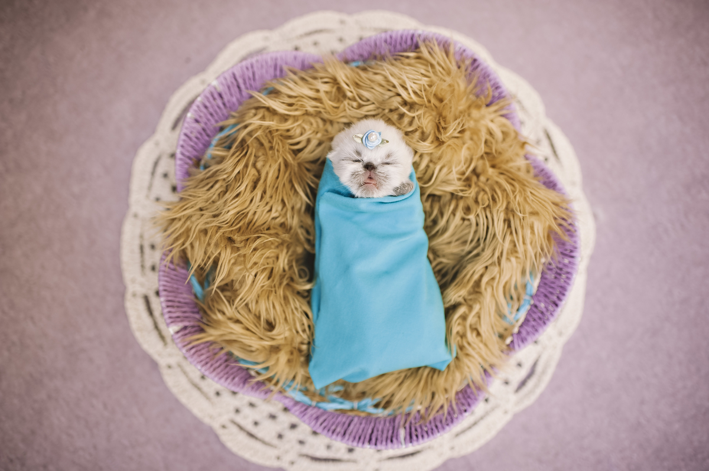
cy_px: 236
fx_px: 689
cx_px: 354
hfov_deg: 54.5
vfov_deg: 37.8
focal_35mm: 35
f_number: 2
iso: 200
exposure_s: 1/250
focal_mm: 35
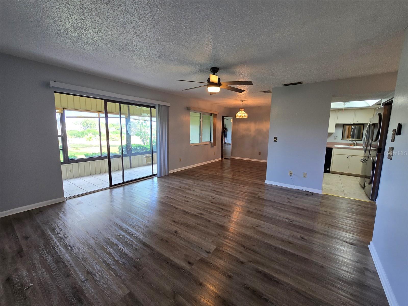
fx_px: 153
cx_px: 204
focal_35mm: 13
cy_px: 153
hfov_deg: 106.2
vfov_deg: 89.9
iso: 100
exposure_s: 1/60
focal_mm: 2.2
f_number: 2.2
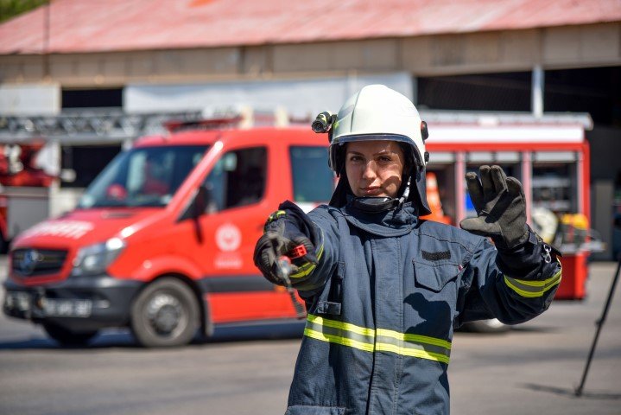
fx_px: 2071
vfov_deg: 11.4
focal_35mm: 120
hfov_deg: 17.1
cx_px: 310
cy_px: 208
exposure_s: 1/1000
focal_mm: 120
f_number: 4
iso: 160
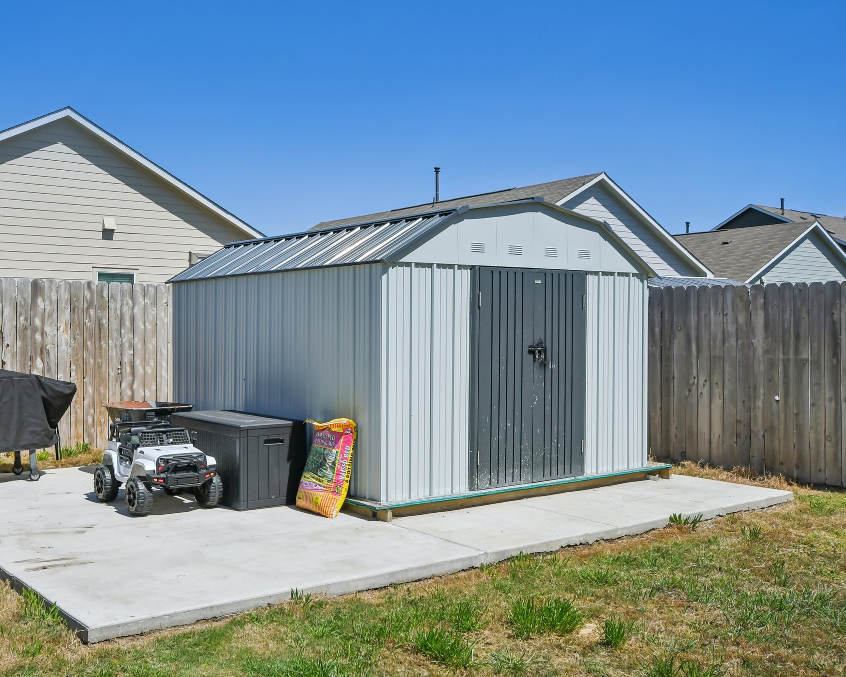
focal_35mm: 34
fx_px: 851
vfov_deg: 43.4
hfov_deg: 52.5
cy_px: 338
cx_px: 339
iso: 400
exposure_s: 1/3200
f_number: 8
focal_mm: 20
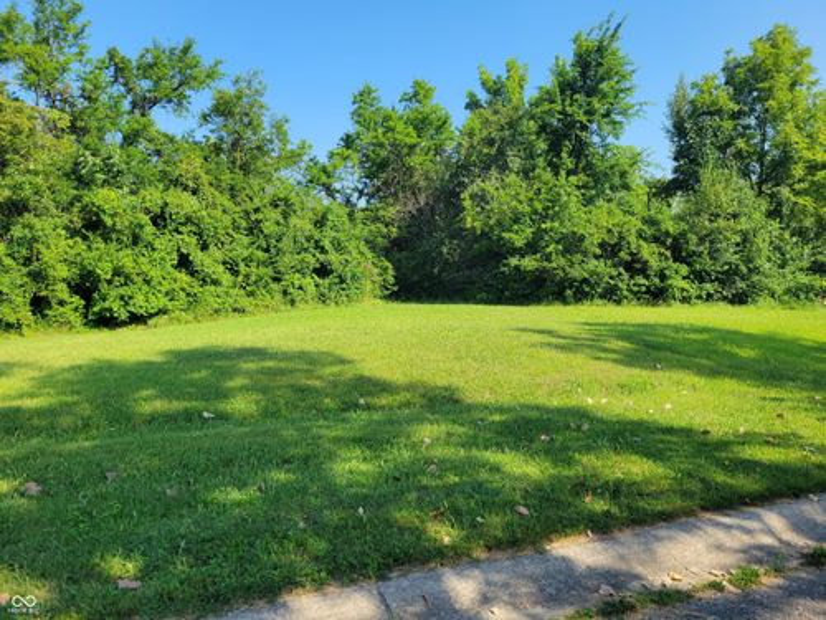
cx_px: 413
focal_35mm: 26
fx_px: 620
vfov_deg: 53.1
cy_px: 310
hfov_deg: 67.3
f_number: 1.8
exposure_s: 1/1123
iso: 40
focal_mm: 5.4
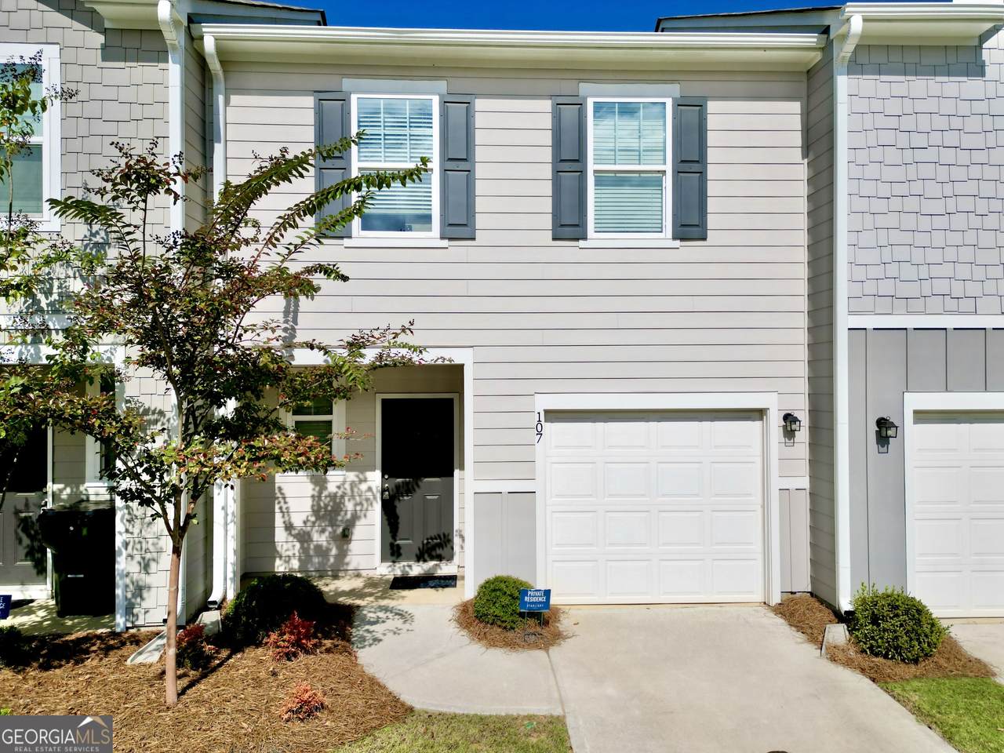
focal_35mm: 24
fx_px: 696
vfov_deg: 56.8
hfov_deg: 71.6
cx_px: 502
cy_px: 376
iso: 120
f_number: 1.7
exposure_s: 1/8000
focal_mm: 6.72
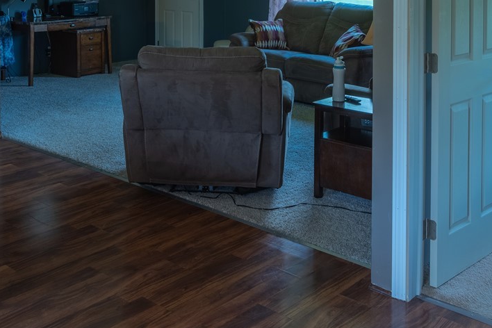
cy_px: 95
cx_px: 187
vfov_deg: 28.9
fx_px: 629
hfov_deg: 42.4
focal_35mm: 46
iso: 400
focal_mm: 20
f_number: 8
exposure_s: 1/25
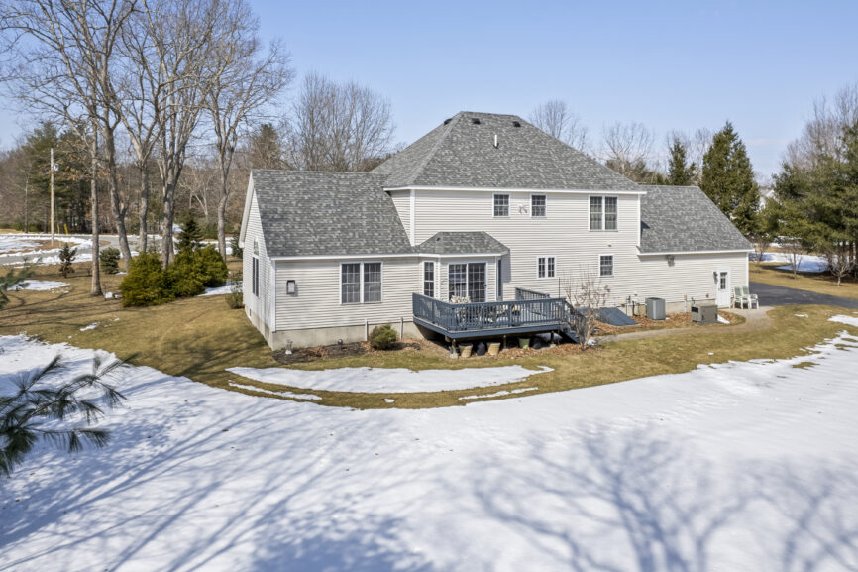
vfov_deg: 49.4
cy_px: 252
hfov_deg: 69.3
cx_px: 460
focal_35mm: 26
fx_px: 620
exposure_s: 1/500
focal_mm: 8.38
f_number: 2.8
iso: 100
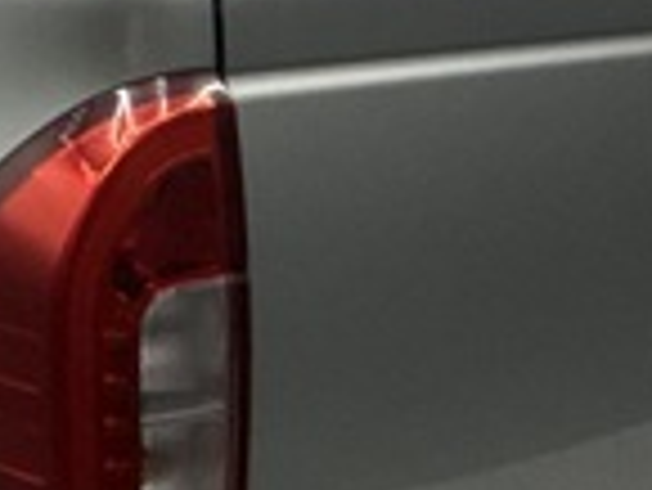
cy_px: 225
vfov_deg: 15.0
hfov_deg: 19.8
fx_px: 1866
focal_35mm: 99
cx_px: 247
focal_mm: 2.22
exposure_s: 1/100
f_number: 2.2
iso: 200
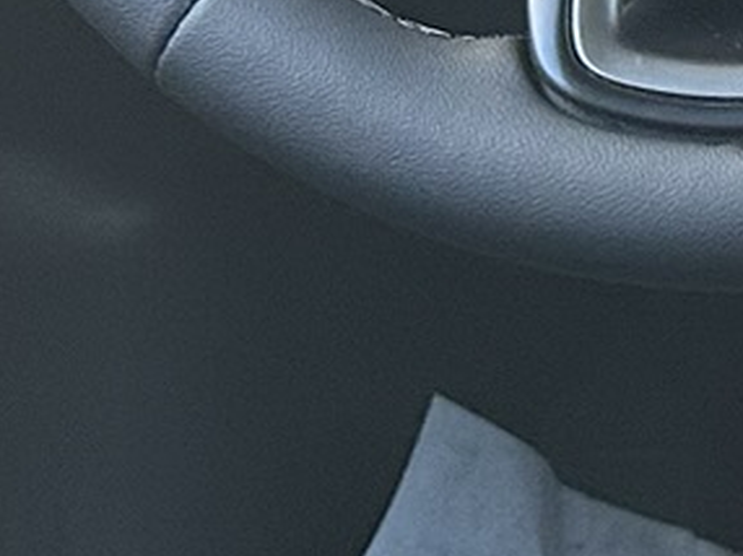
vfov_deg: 8.2
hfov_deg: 10.2
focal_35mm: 172
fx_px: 3689
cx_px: 1702
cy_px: -595
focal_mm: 6.86
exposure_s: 1/121
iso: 200
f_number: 1.78
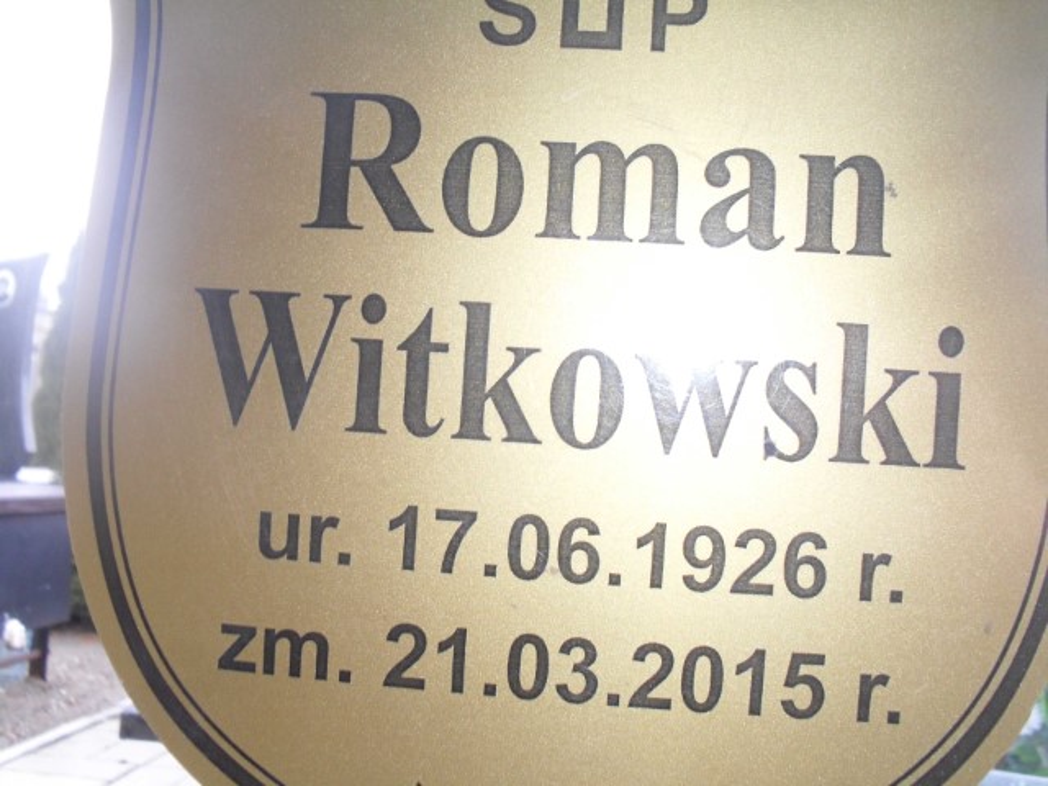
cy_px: 393
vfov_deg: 40.7
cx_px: 524
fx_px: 1060
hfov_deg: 52.6
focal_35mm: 35
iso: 200
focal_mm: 6.3
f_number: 3.2
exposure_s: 1/90
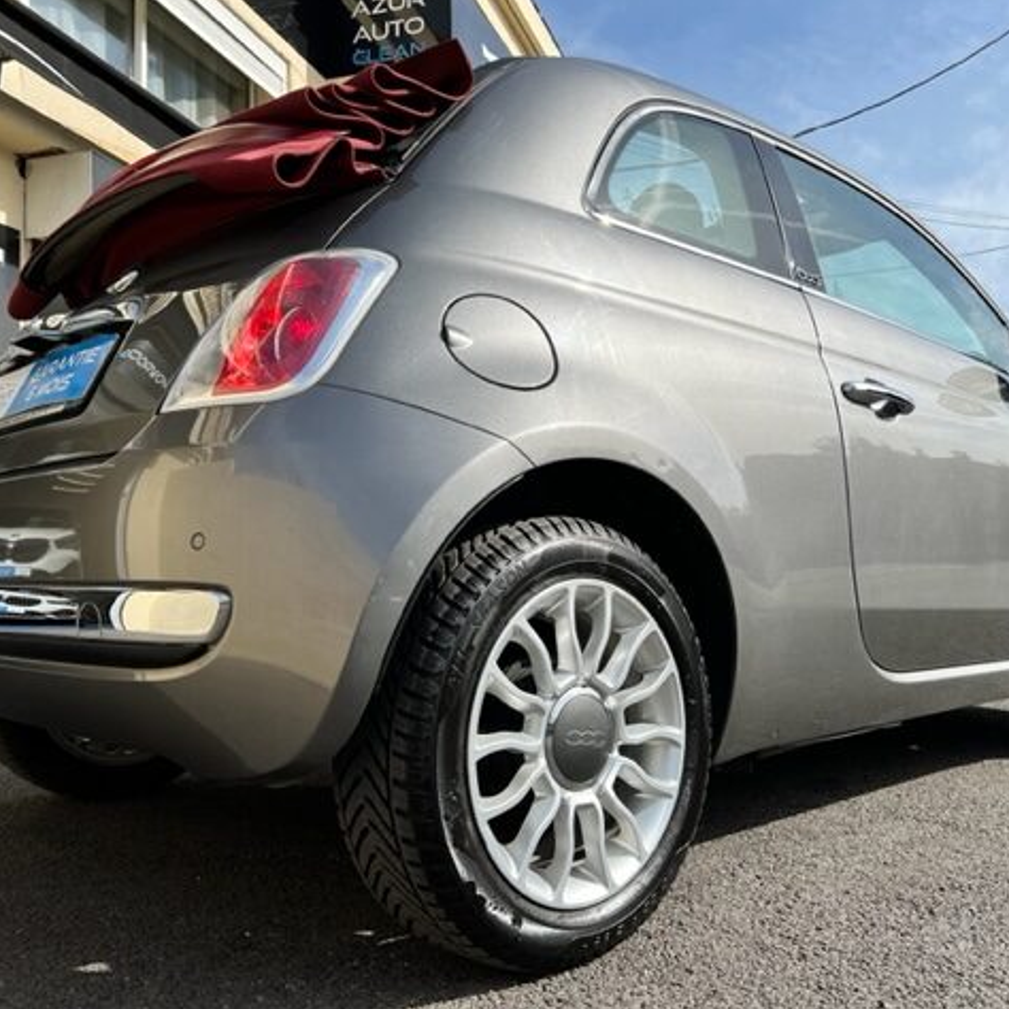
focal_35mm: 31
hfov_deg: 52.5
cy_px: 500
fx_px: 1022
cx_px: 541
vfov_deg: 52.5
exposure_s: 1/4444
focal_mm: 5.7
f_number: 1.5
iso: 50
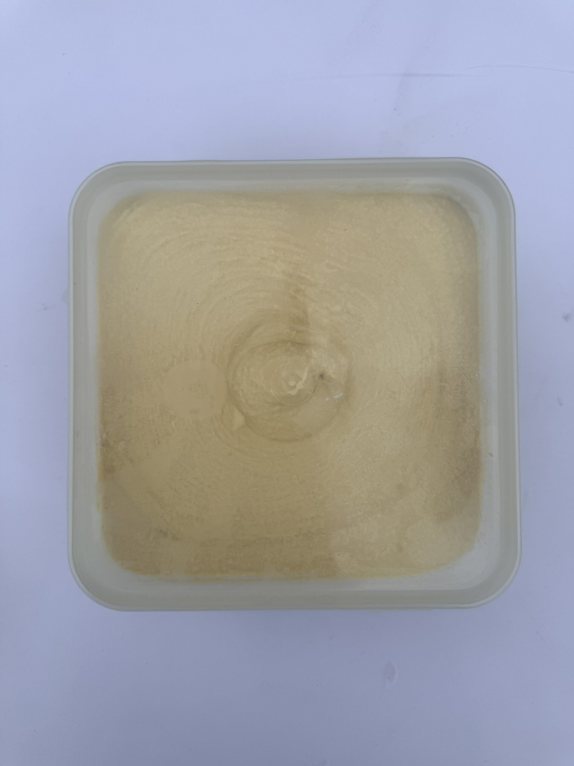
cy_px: 383
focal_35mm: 24
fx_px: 531
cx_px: 287
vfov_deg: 71.6
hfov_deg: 56.8
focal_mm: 6.76
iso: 80
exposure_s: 1/2611
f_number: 1.78
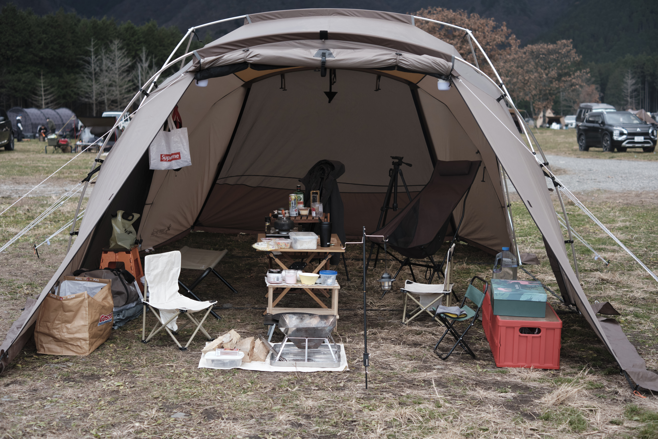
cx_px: 329
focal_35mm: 53
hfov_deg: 37.5
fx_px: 969
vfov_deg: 25.5
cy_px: 220
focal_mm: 35
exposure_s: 1/100
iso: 500
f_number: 2.8
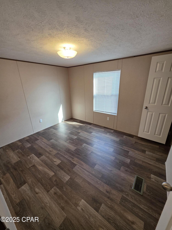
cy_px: 115
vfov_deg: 106.2
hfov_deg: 89.9
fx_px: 86
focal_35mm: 13
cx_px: 86
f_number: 1.9
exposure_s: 1/120
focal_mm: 2.2
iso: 125
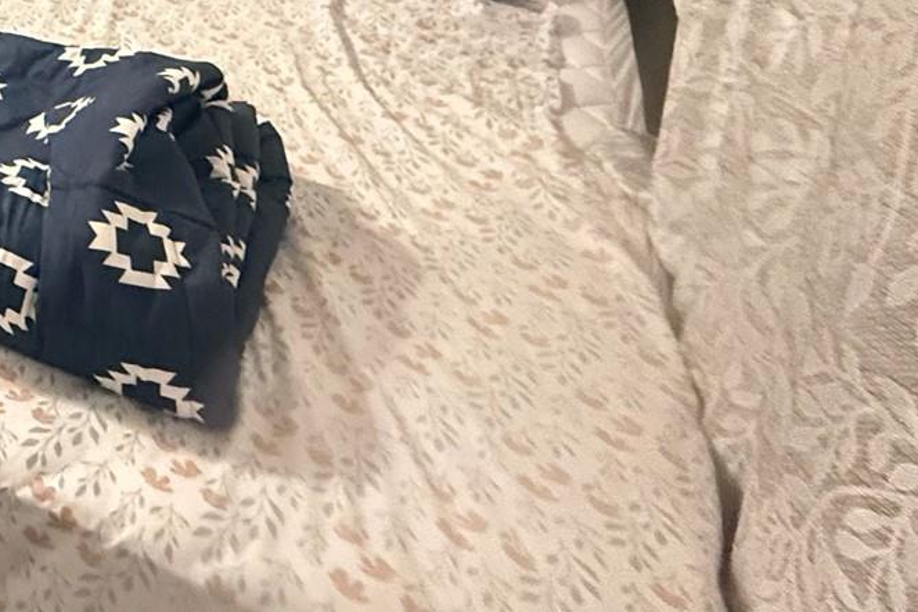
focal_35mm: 45
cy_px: -246
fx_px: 1147
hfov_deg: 27.7
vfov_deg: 24.7
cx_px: -490
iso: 1000
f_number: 2.2
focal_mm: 2.22
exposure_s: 1/60
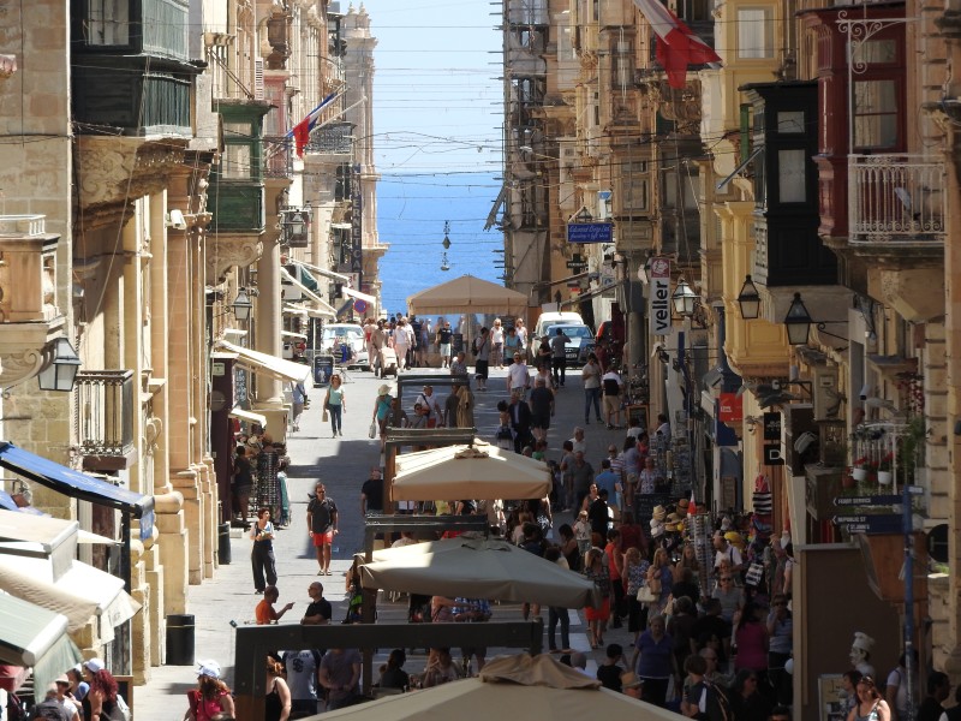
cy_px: 360
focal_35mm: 330
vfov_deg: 4.5
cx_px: 480
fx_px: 9161
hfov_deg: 6.0
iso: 100
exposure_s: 1/320
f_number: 5.5
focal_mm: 59.1
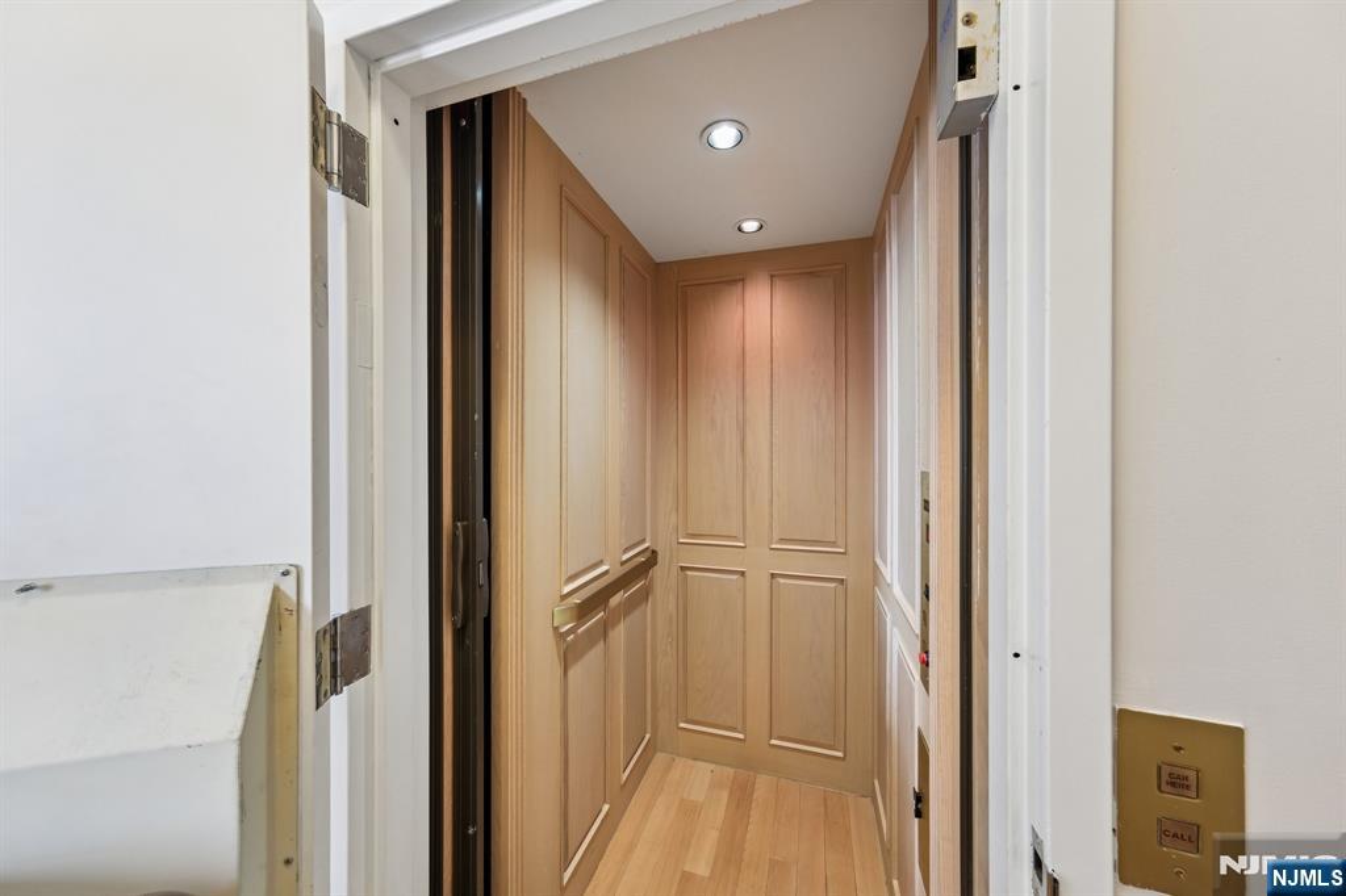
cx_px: 673
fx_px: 448
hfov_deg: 112.6
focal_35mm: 12
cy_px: 448
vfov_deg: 90.0
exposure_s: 1/2
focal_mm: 8
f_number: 8
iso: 160
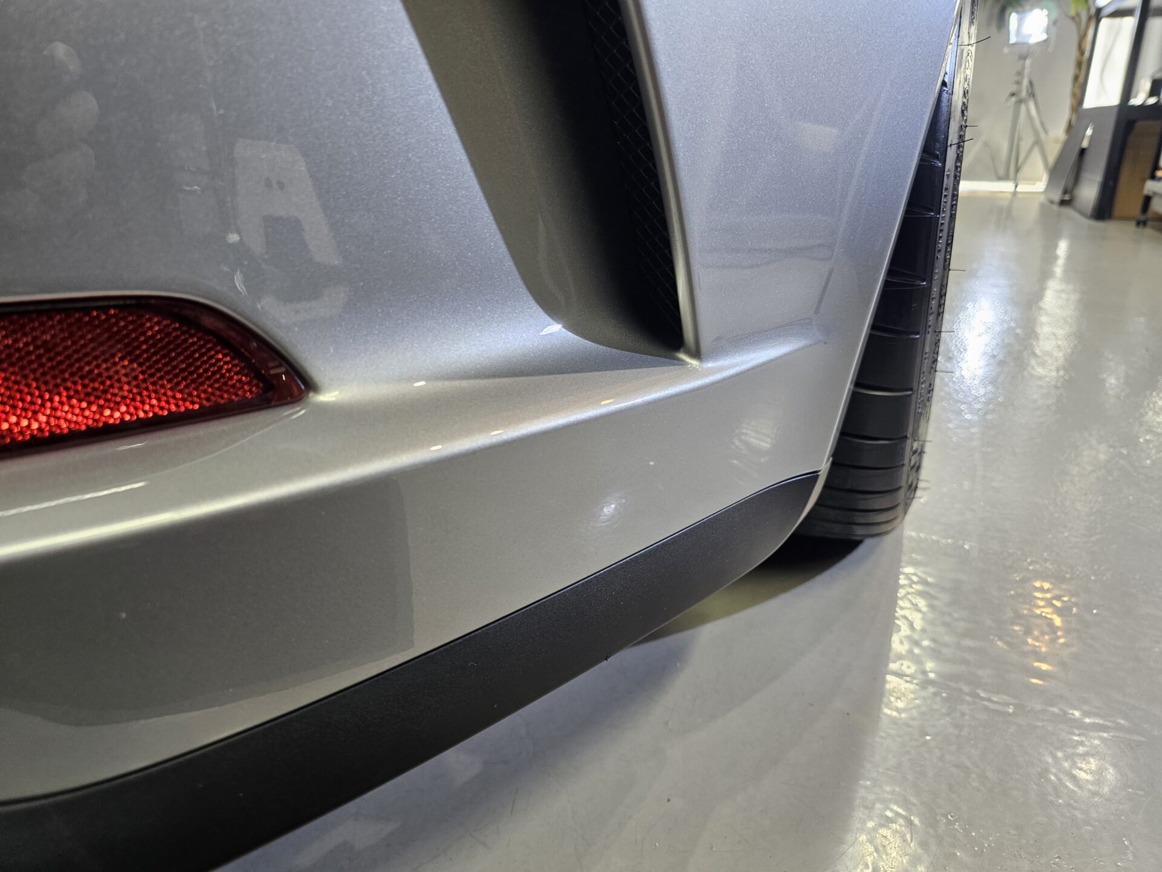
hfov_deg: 73.9
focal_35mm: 23
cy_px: 436
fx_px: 772
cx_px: 581
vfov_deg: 58.9
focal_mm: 6.3
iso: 160
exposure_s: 1/100
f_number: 1.7
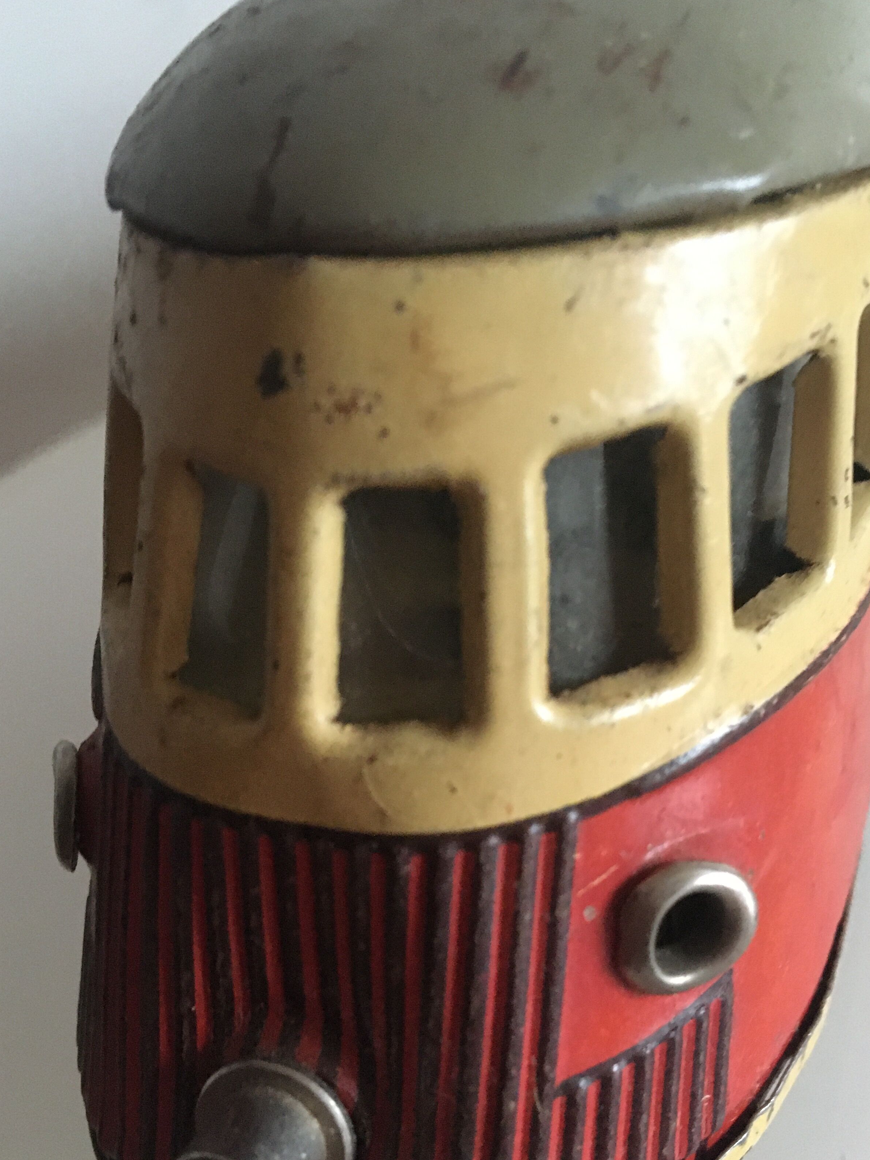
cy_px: 672
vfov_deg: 49.9
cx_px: 489
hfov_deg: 38.6
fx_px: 1240
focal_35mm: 37
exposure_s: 1/17
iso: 320
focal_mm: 4.15
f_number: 2.2
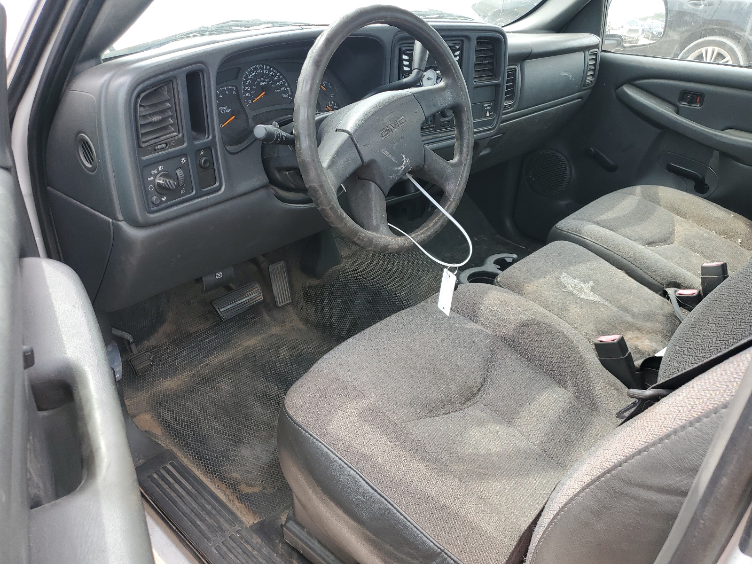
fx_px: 565
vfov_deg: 53.1
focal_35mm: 26
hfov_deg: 67.3
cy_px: 282
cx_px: 376
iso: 50
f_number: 1.5
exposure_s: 1/294
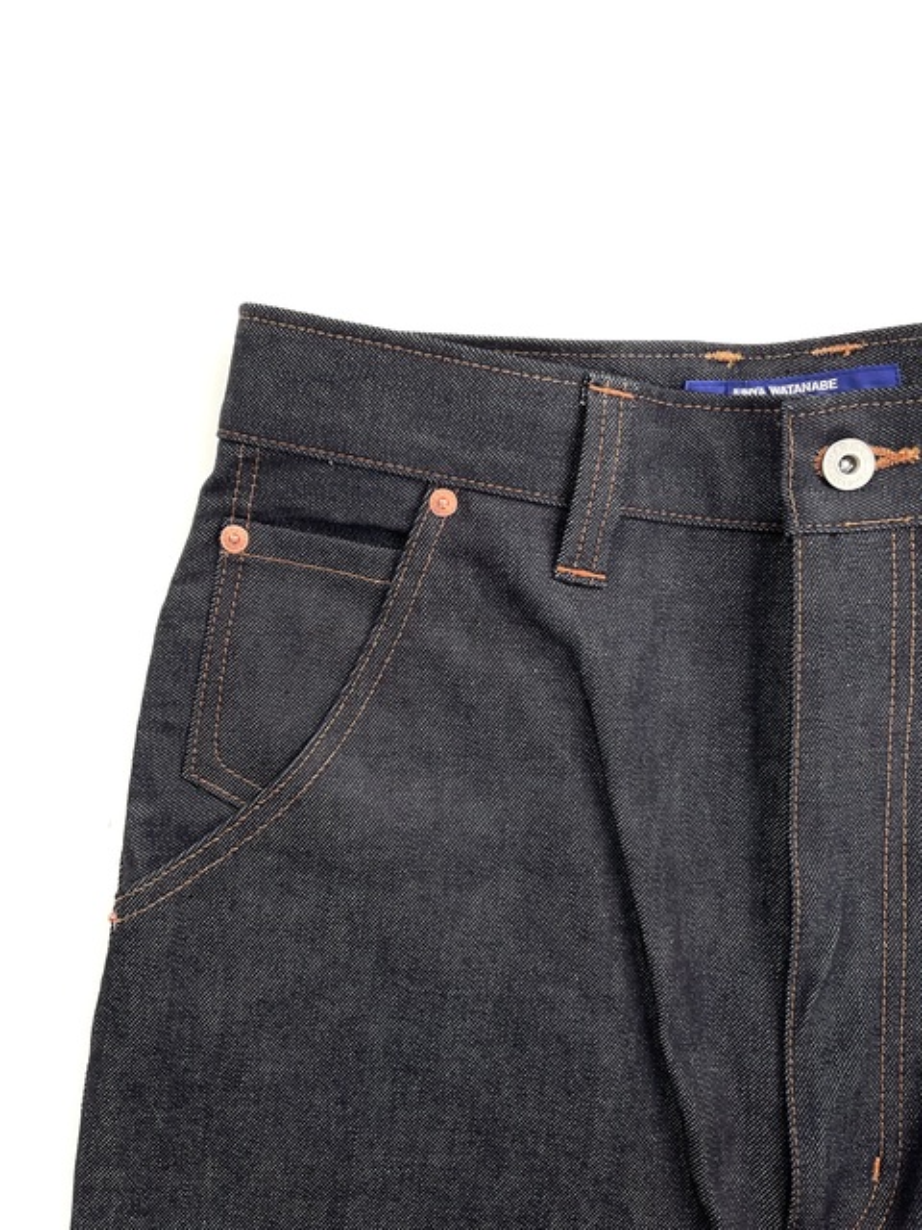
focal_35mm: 29
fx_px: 1030
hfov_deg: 48.2
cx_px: 461
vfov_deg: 61.7
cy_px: 615
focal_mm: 3
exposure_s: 1/100
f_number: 1.8
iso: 25
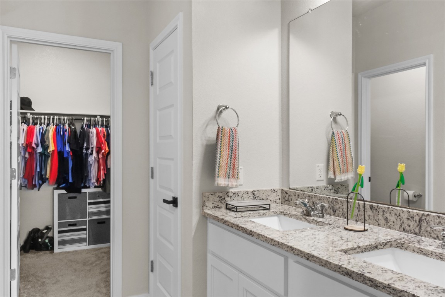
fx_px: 321
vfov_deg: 49.6
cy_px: 148
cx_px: 222
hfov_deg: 69.4
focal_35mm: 26
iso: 3200
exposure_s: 1/2.5
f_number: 16
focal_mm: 17.6
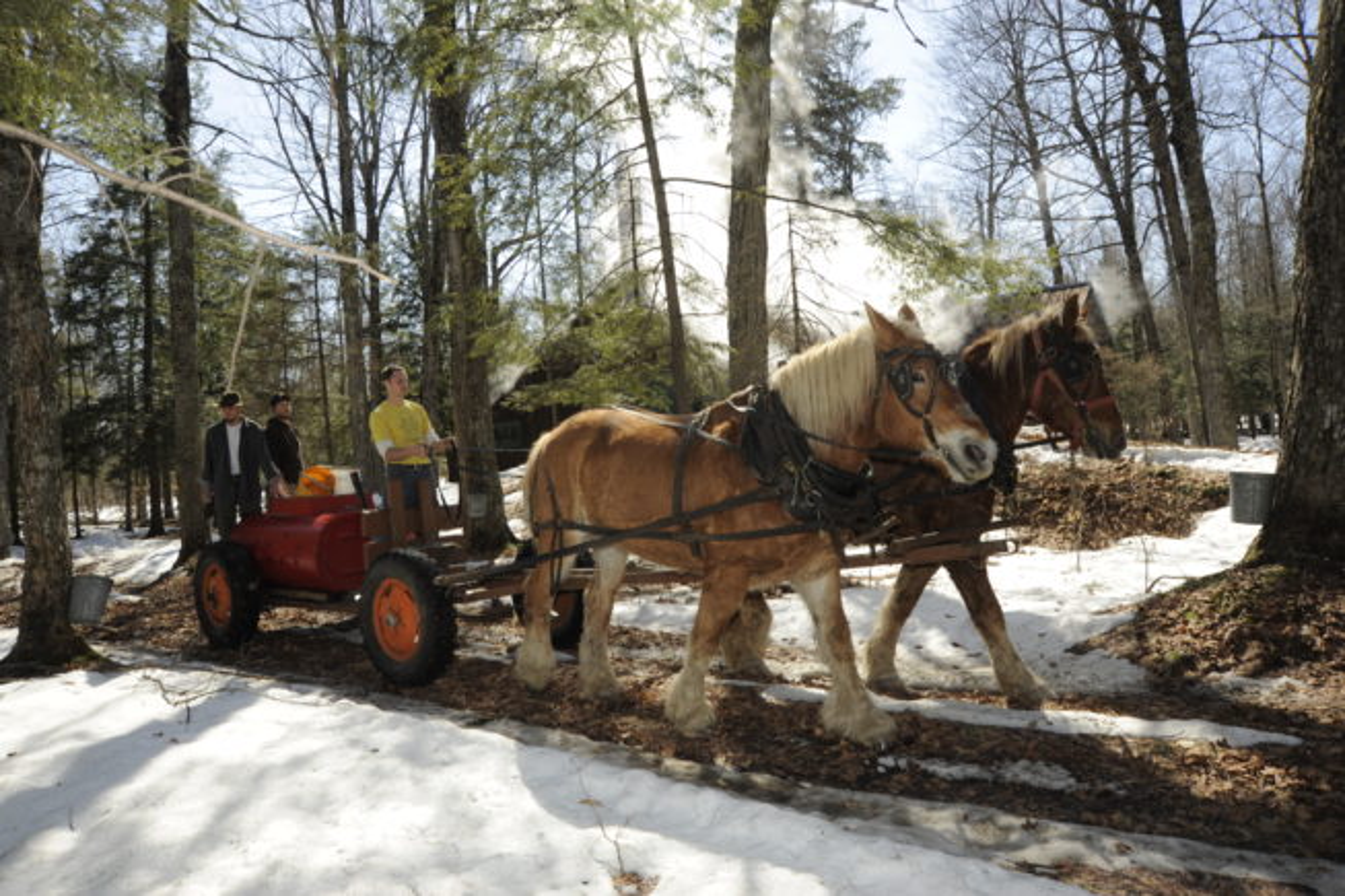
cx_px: 672
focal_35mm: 24
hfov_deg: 73.8
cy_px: 448
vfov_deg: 53.1
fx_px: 896
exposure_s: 1/200
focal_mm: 24
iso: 320
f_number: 11
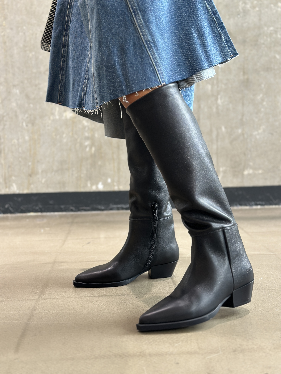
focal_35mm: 48
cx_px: 140
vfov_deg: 39.7
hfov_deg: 30.3
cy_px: 187
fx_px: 520
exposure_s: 1/100
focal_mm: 6.86
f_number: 1.78
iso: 125
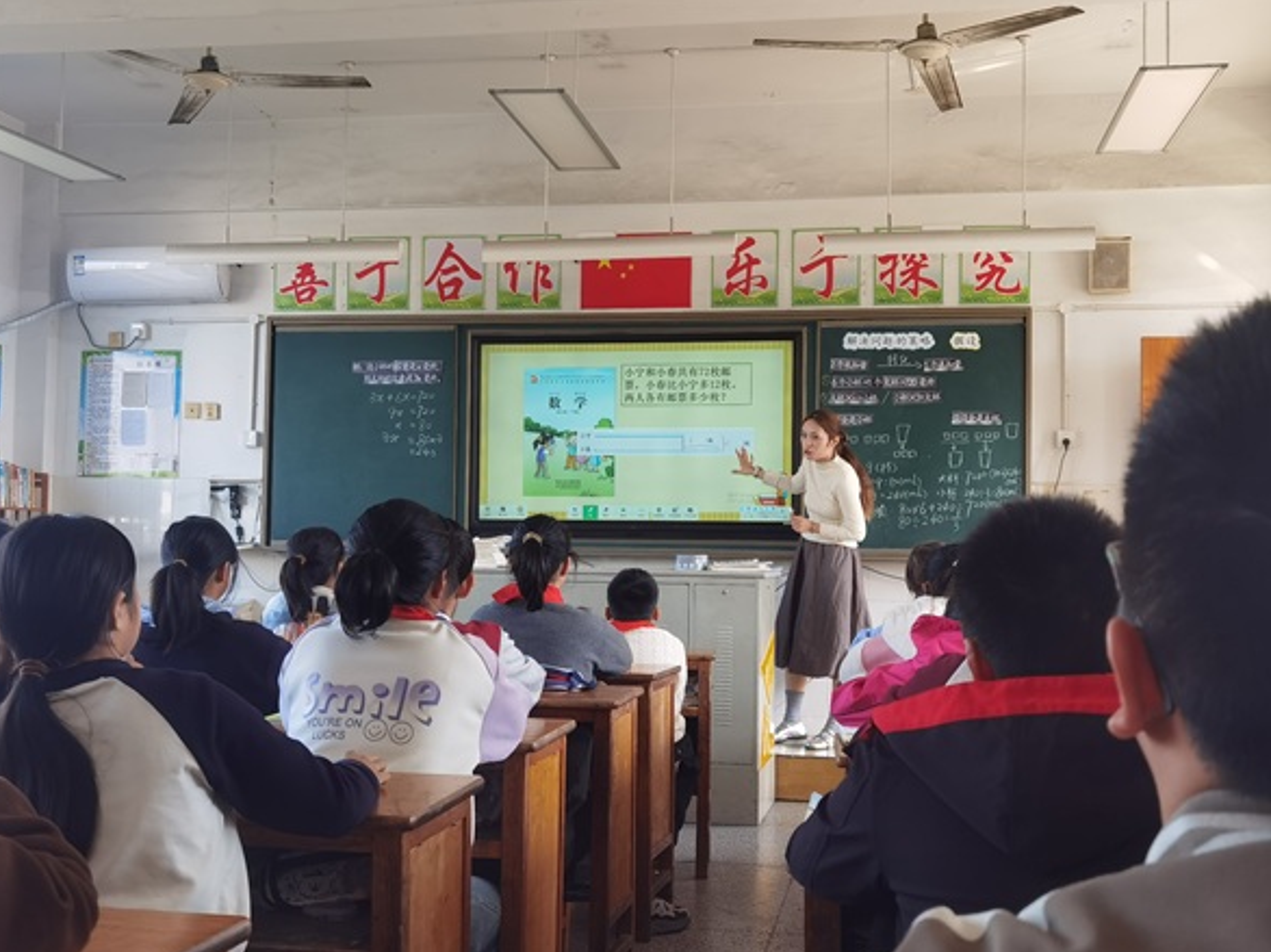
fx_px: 1541
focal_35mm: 42
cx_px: 622
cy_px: 479
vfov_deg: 34.3
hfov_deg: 44.8
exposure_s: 1/127
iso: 50
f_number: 1.9
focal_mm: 6.71
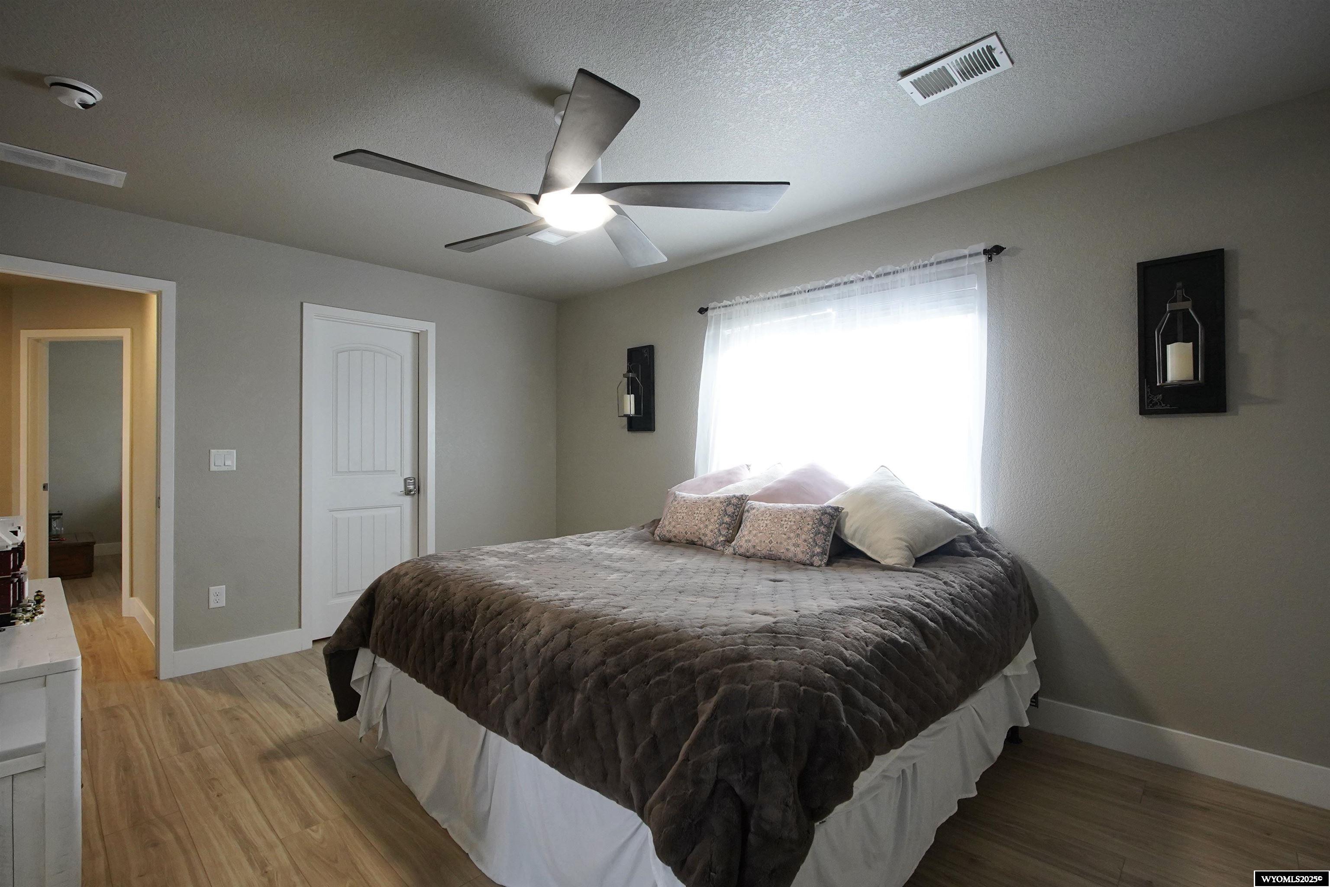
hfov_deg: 96.7
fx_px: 591
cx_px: 665
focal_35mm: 16
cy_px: 444
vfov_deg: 73.7
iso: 1600
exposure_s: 1/160
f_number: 4
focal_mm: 11
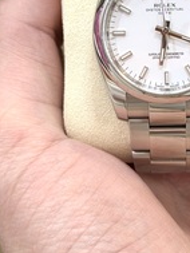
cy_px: 104
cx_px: 152
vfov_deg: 17.0
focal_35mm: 116
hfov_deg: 12.7
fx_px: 848
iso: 250
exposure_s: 1/60
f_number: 1.78
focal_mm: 6.76
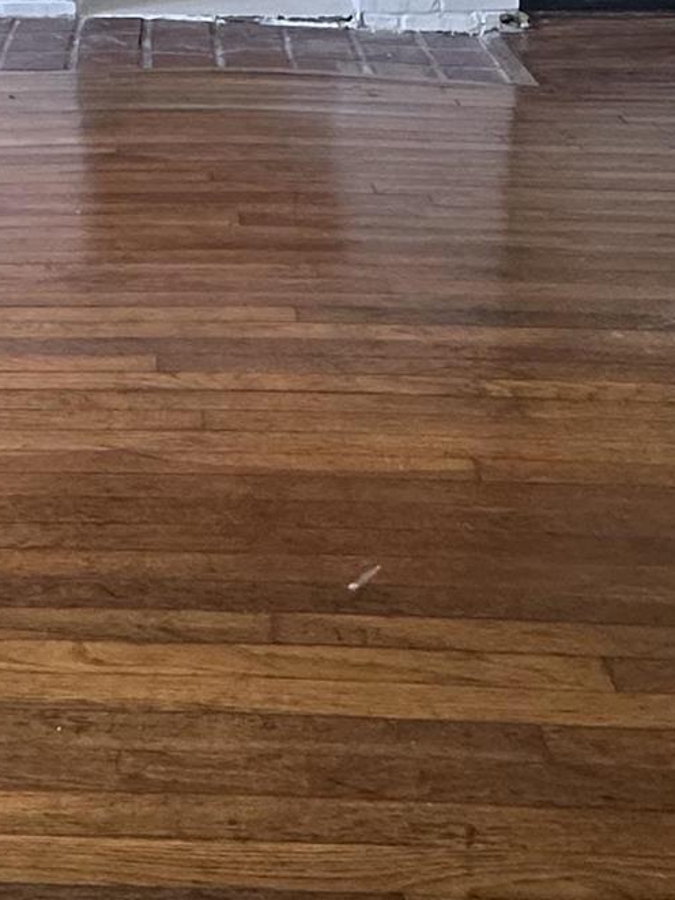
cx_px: 94
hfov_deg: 22.1
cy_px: -177
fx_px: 1691
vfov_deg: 26.5
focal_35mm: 65
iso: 200
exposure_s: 1/120
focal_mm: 2.22
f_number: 2.2
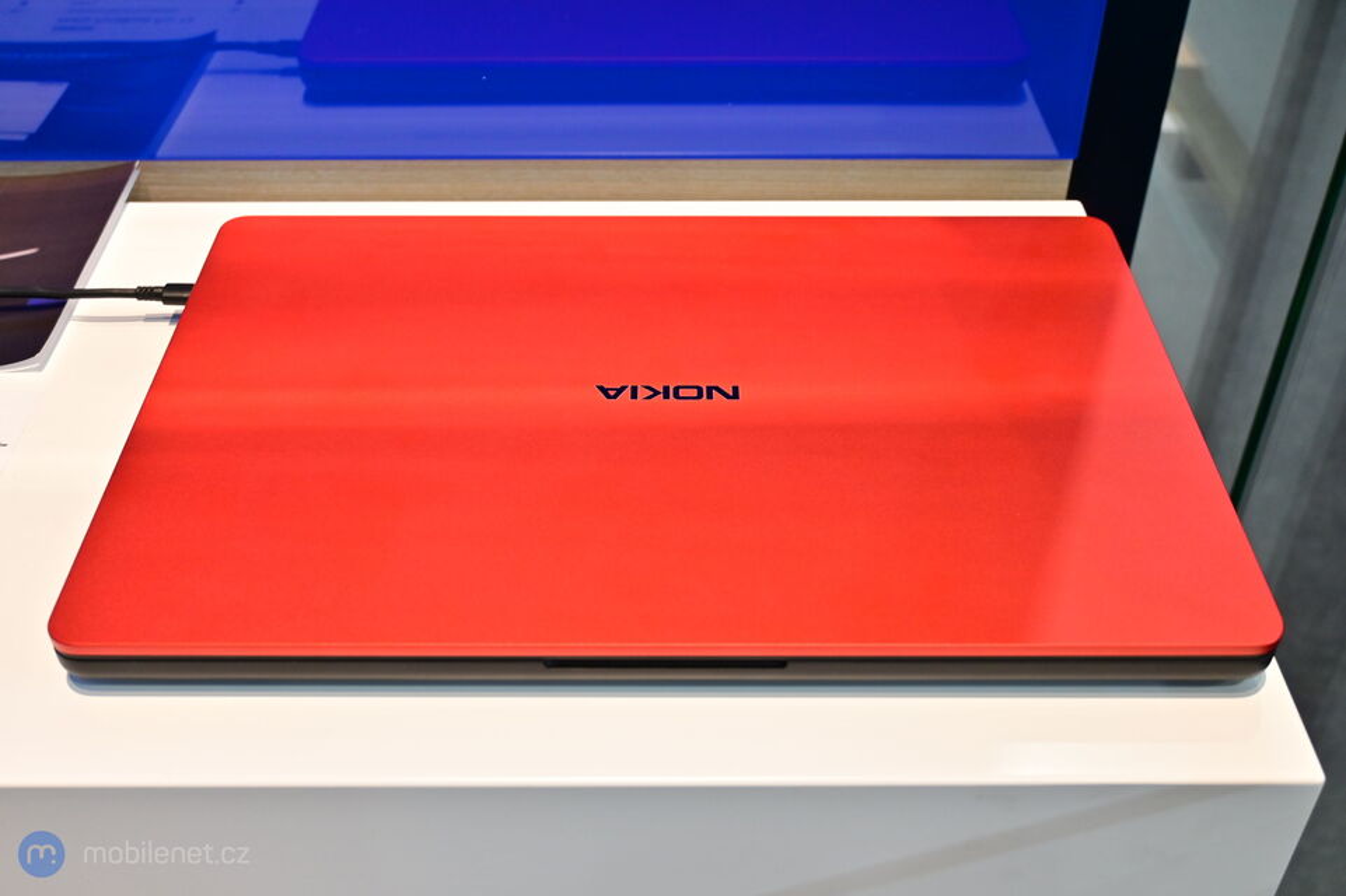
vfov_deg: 34.2
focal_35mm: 39
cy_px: 448
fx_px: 1458
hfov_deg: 49.6
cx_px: 673
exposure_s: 1/40
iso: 450
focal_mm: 26
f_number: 4.5
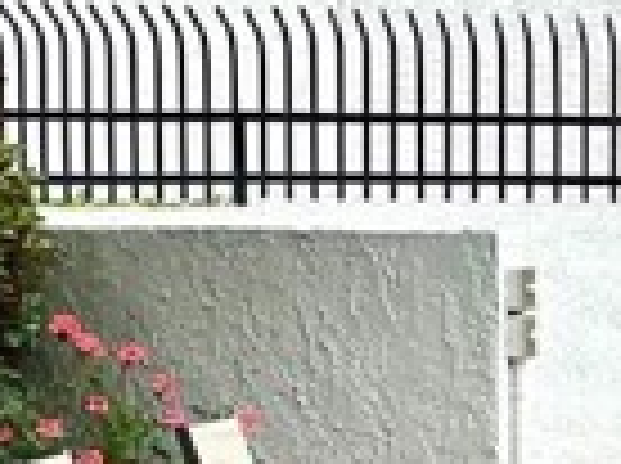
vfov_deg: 4.1
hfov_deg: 5.5
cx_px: 1017
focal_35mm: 358
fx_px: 6411
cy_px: 779
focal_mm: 9
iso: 25
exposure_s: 1/189
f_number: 2.8
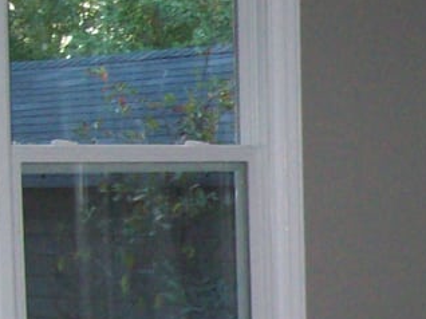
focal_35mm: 151
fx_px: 1857
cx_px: 630
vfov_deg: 9.7
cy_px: 386
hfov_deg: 12.5
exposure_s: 1/64
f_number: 2.7
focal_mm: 6
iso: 200
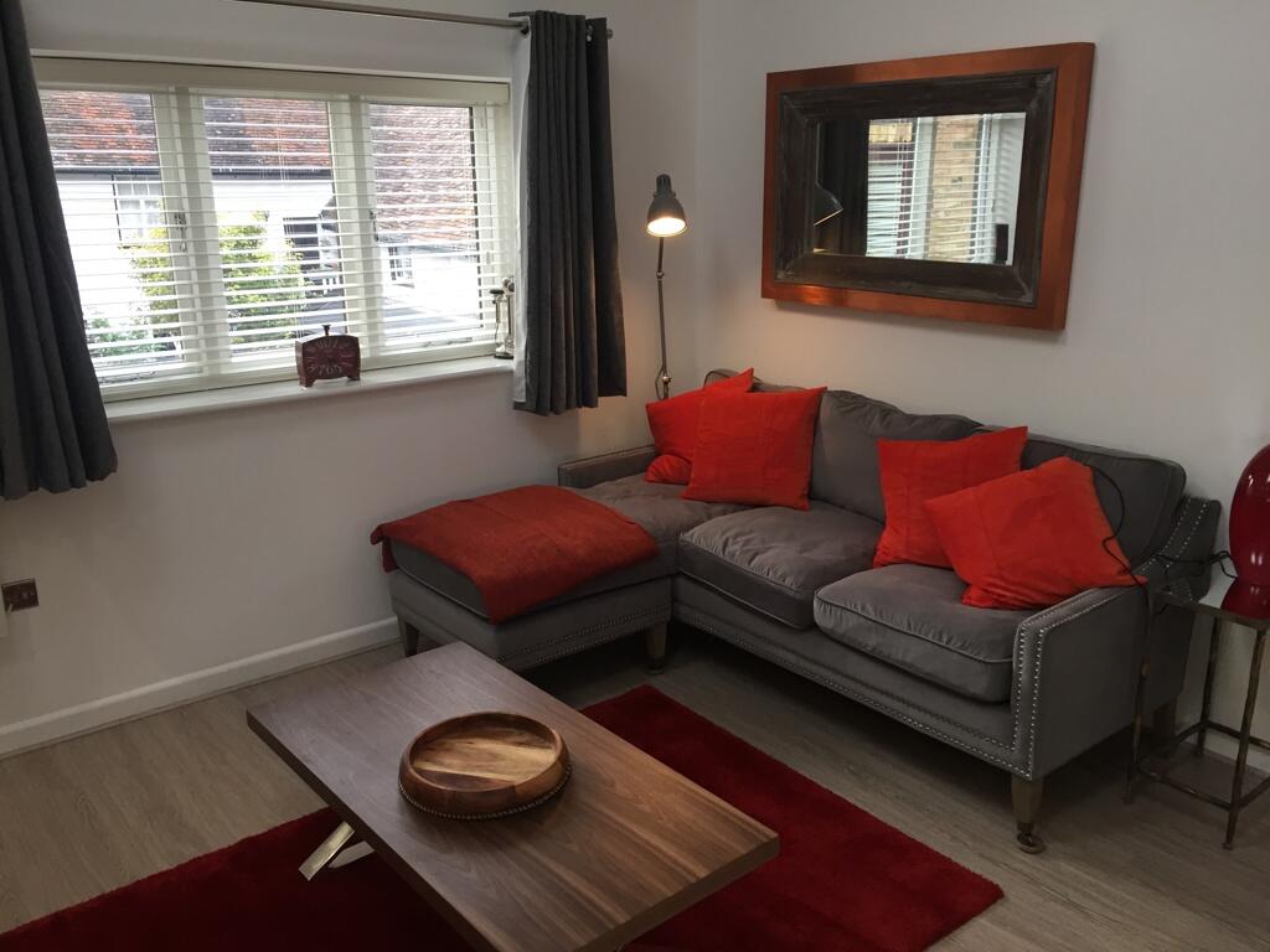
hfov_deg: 61.7
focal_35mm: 29
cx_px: 635
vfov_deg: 48.2
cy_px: 476
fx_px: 1064
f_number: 2.2
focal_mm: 4.15
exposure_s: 1/33
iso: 40
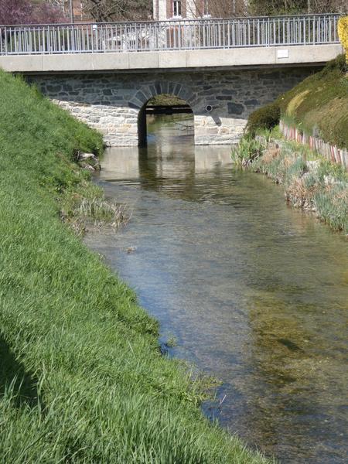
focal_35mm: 102
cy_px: 232
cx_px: 174
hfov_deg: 14.5
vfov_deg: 19.3
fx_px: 1367
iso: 80
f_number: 4.9
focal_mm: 18.3
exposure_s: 1/320
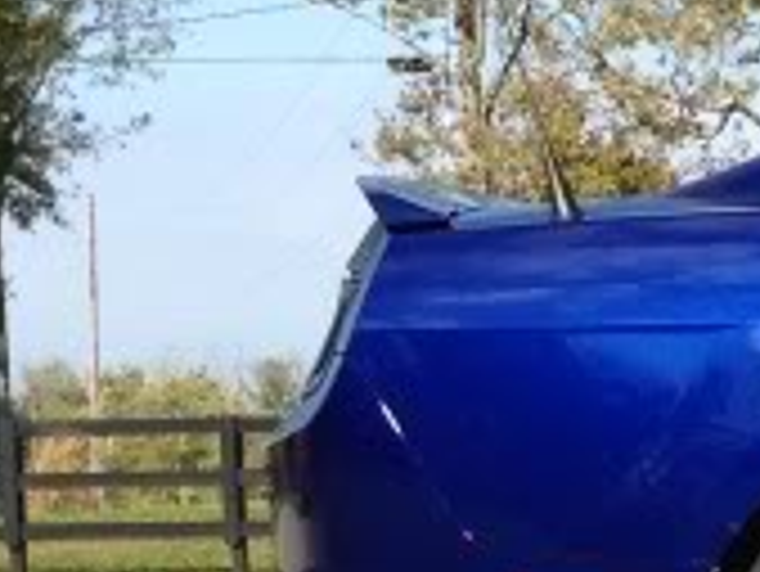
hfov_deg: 9.1
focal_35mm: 200
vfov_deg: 7.3
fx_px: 4394
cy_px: 811
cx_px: 1682
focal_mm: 4.1
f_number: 2.4
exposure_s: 1/1130
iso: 50
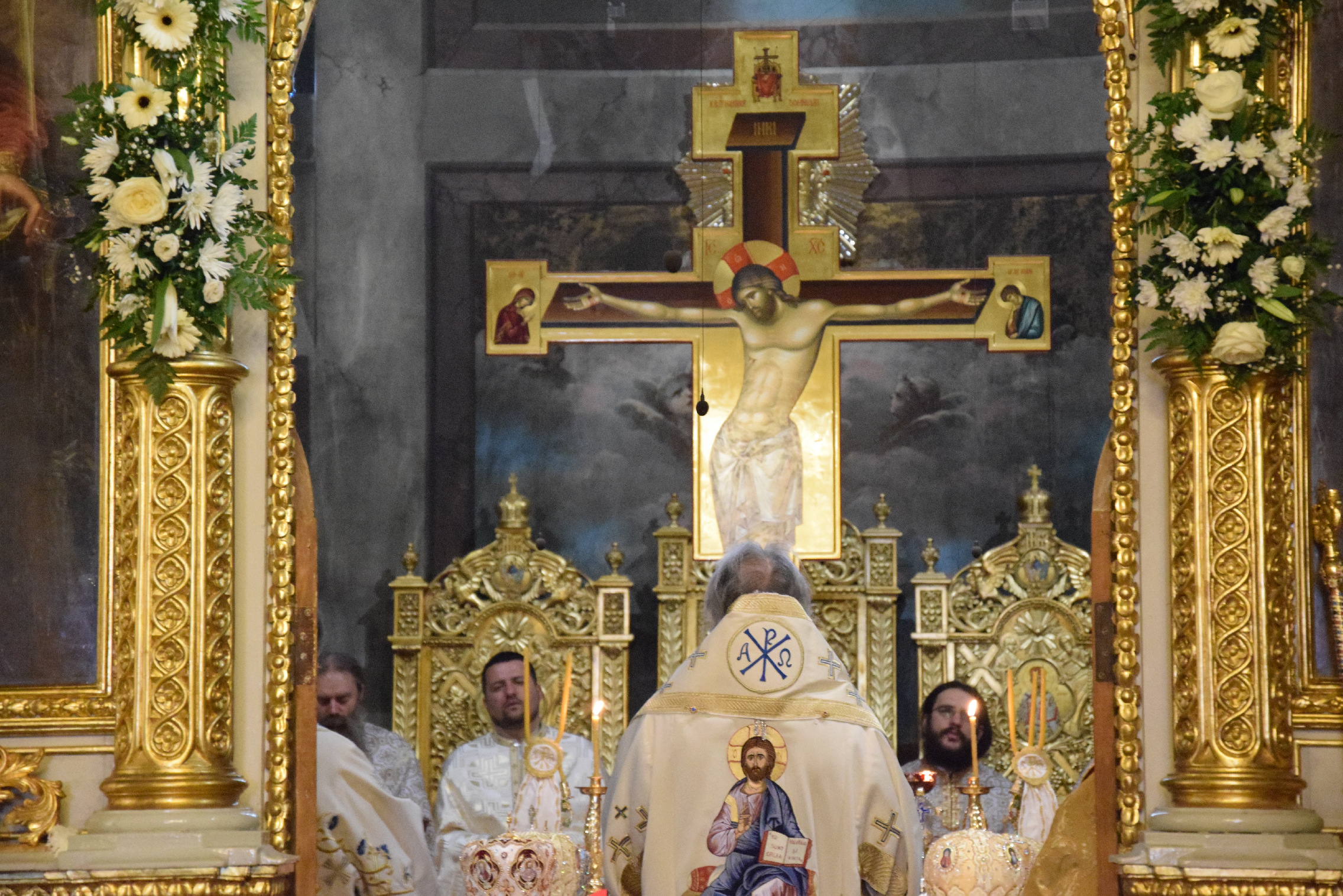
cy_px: 448
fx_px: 4477
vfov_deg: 11.4
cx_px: 672
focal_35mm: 120
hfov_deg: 17.1
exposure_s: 1/50
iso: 8000
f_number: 5.3
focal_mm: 80
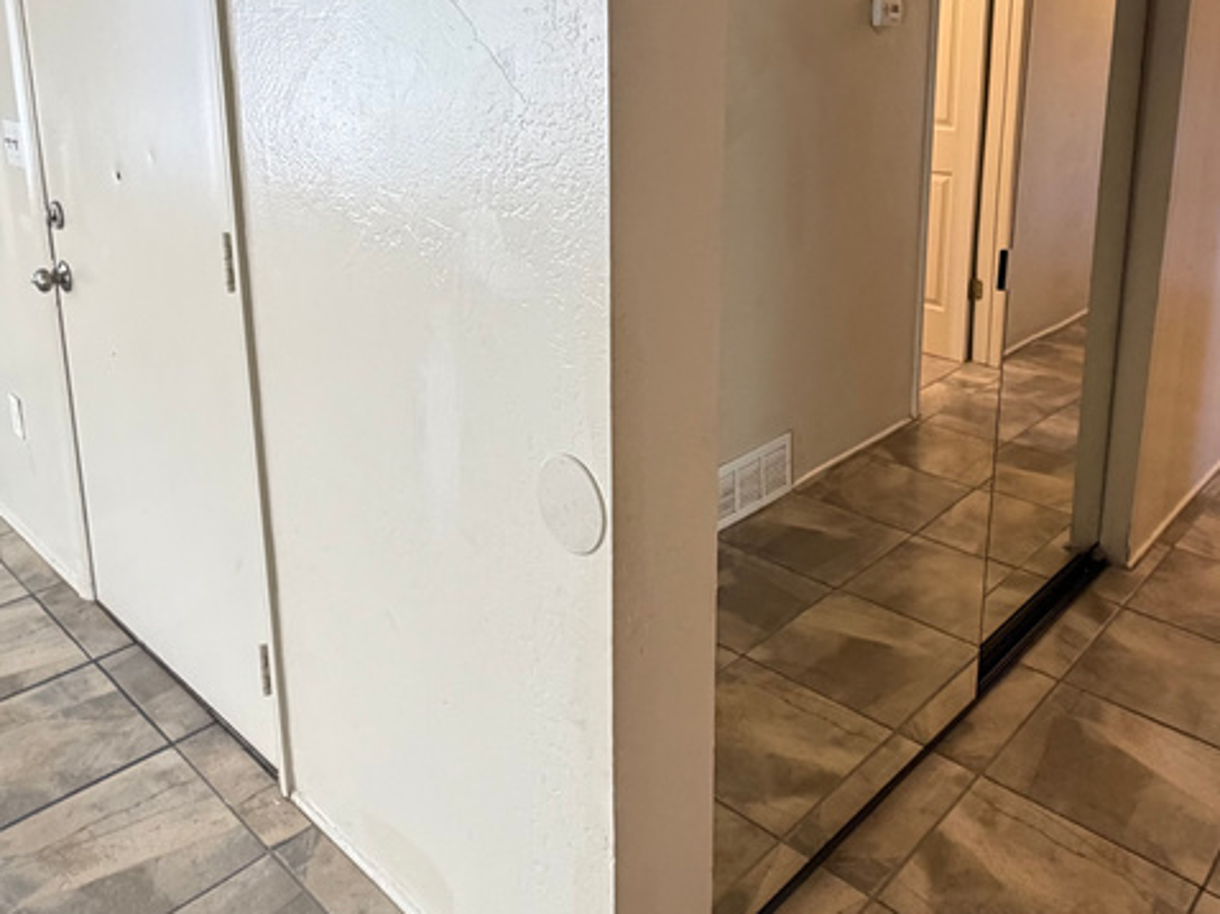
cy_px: 253
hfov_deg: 59.9
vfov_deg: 45.5
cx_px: 648
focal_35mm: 30
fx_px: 1057
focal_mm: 2.22
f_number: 2.2
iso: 500
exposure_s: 1/60
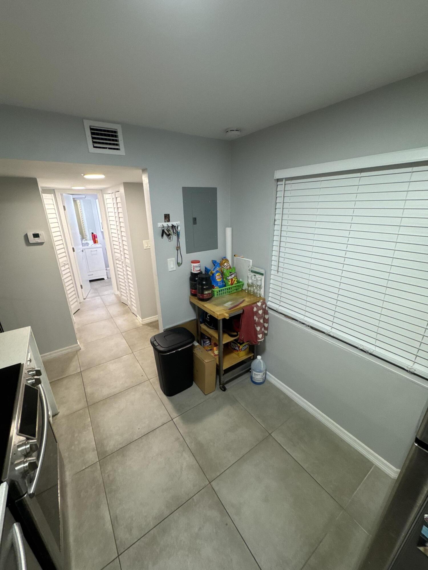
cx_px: 214
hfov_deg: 85.7
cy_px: 285
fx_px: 231
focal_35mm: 14
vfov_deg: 102.1
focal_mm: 2.22
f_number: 2.2
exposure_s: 1/60
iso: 320
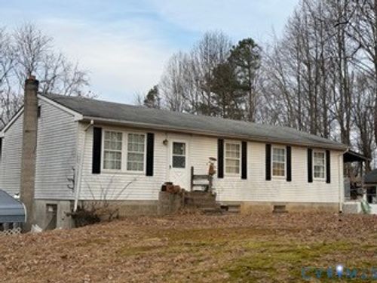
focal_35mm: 48
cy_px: 142
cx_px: 188
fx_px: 523
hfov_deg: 39.7
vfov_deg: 30.3
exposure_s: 1/719
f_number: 1.78
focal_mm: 6.76
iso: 64
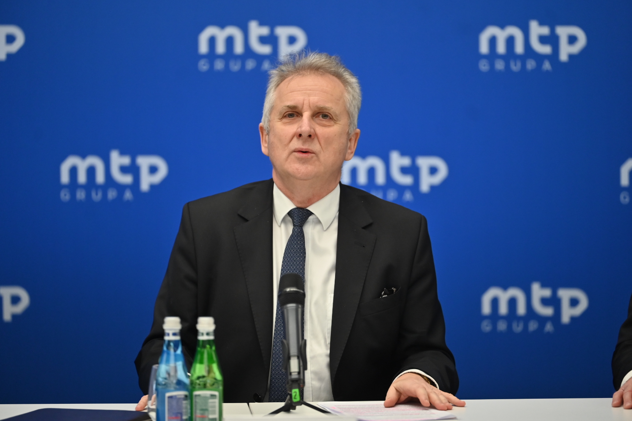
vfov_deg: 7.6
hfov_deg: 11.4
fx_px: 3160
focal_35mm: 180
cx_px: 316
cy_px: 210
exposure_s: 1/160
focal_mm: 180
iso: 1250
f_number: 2.8
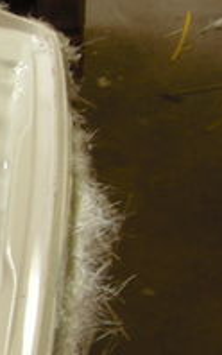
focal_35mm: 127
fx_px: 1228
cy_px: 298
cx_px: -304
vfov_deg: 16.3
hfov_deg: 9.3
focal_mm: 6.2
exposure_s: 1/10
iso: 100
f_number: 2.7
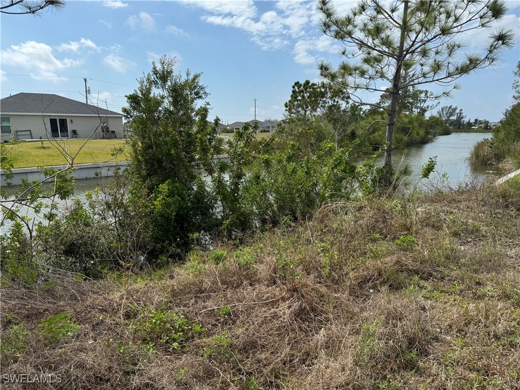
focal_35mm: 24
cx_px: 260
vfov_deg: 56.8
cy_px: 195
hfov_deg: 71.6
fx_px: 361
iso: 80
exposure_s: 1/5348
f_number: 1.78
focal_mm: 6.76
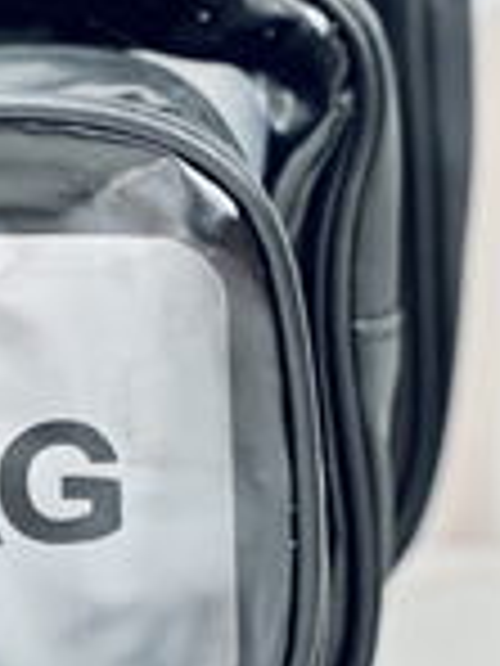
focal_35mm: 277
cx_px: -374
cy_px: 38
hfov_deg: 5.3
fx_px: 5335
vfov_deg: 7.1
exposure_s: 1/33
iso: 160
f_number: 2.8
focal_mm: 9
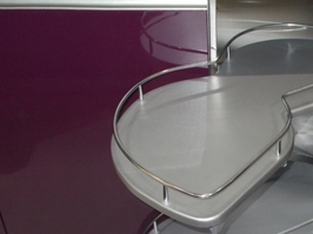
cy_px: 200
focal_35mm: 64
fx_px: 578
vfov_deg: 22.5
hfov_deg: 29.6
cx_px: 251
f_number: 3.6
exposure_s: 1/25
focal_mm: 6
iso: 200
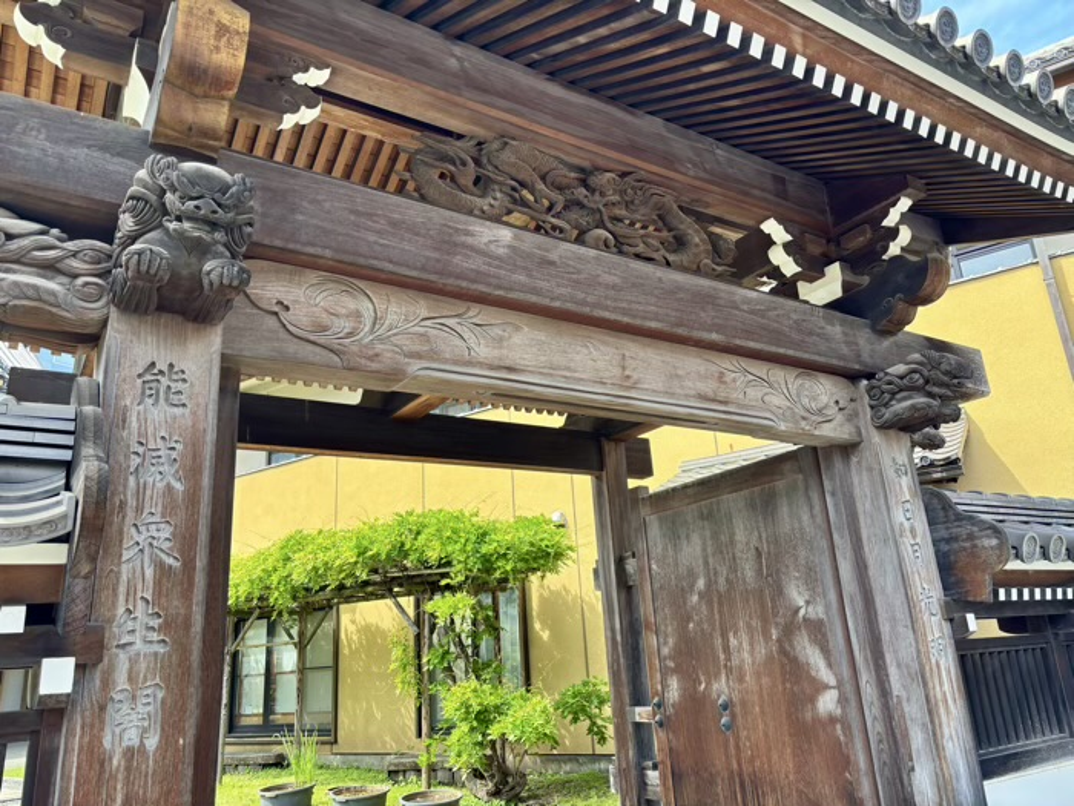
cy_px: 403
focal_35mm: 26
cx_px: 537
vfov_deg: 53.1
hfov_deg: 67.3
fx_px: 807
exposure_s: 1/312
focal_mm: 5.96
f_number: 1.6
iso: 50
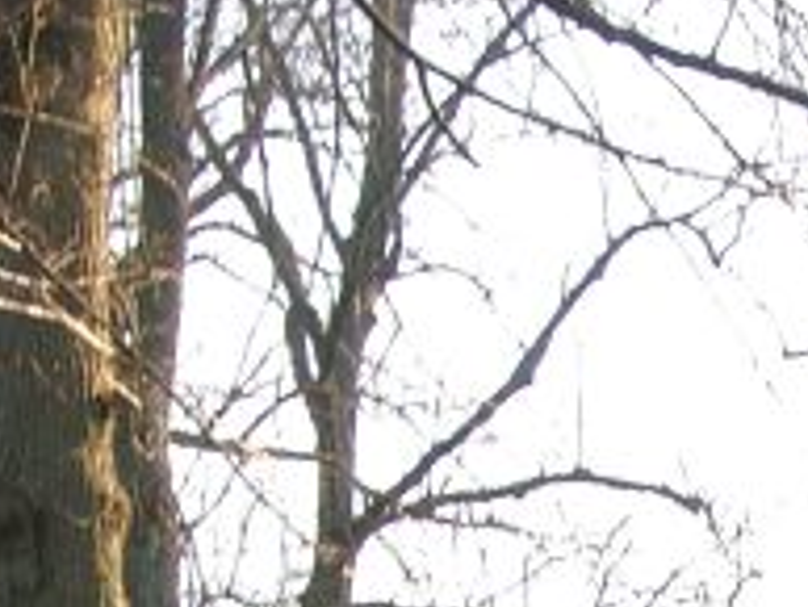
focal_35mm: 265
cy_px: 1101
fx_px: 6189
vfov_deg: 5.5
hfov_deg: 7.3
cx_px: 1202
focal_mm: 13.35
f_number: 4
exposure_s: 1/65
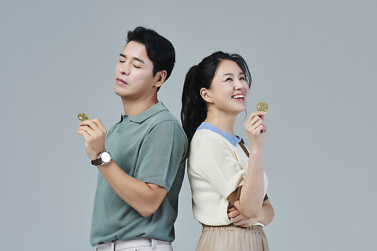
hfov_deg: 16.8
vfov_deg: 11.2
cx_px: 188
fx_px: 1278
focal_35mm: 122
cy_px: 126
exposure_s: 1/125
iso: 100
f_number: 14
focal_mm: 122
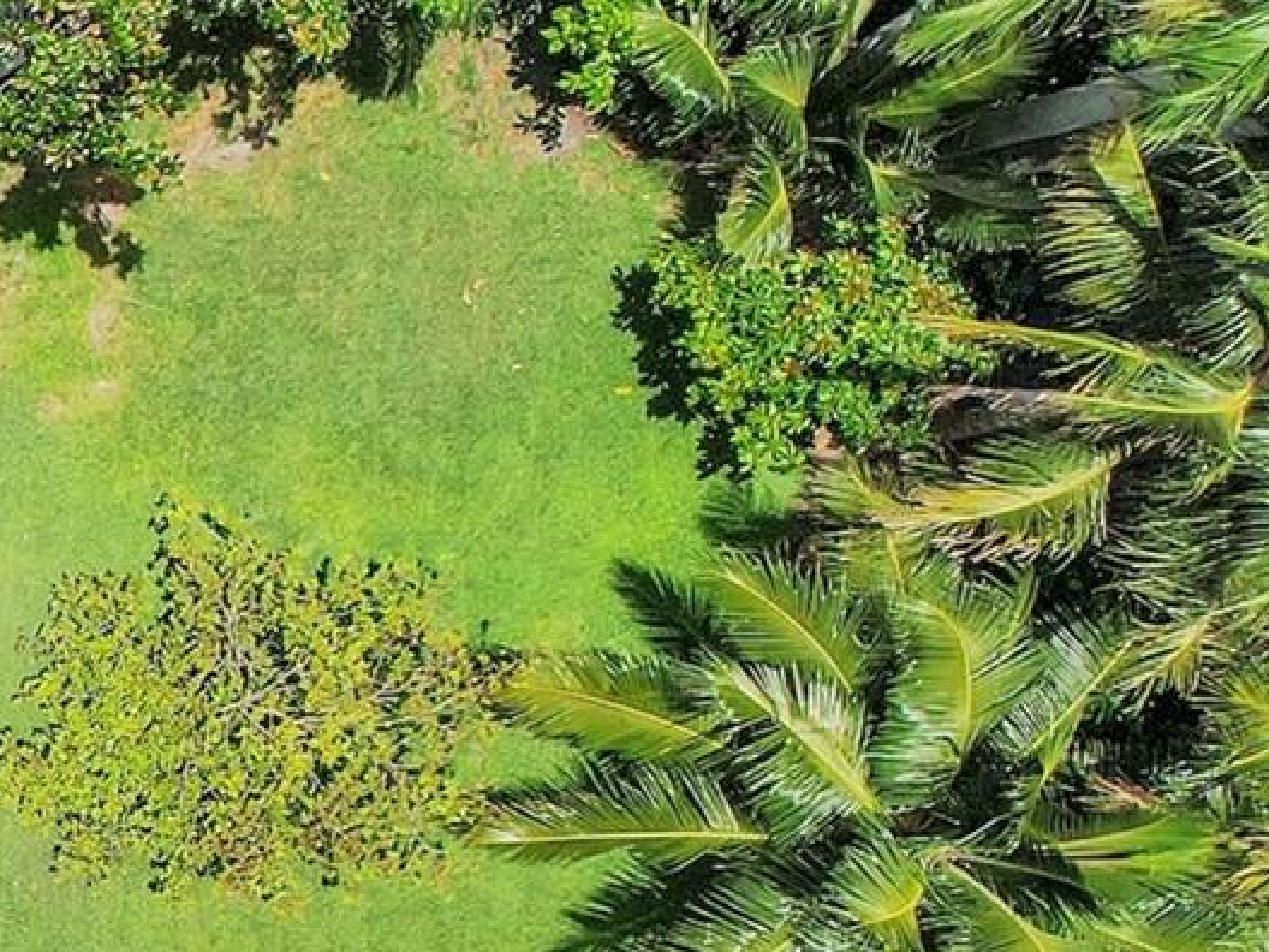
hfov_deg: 18.9
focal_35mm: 82
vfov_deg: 17.8
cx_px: -947
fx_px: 3006
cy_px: 833
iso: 140
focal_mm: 8.38
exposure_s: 1/2500
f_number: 2.8
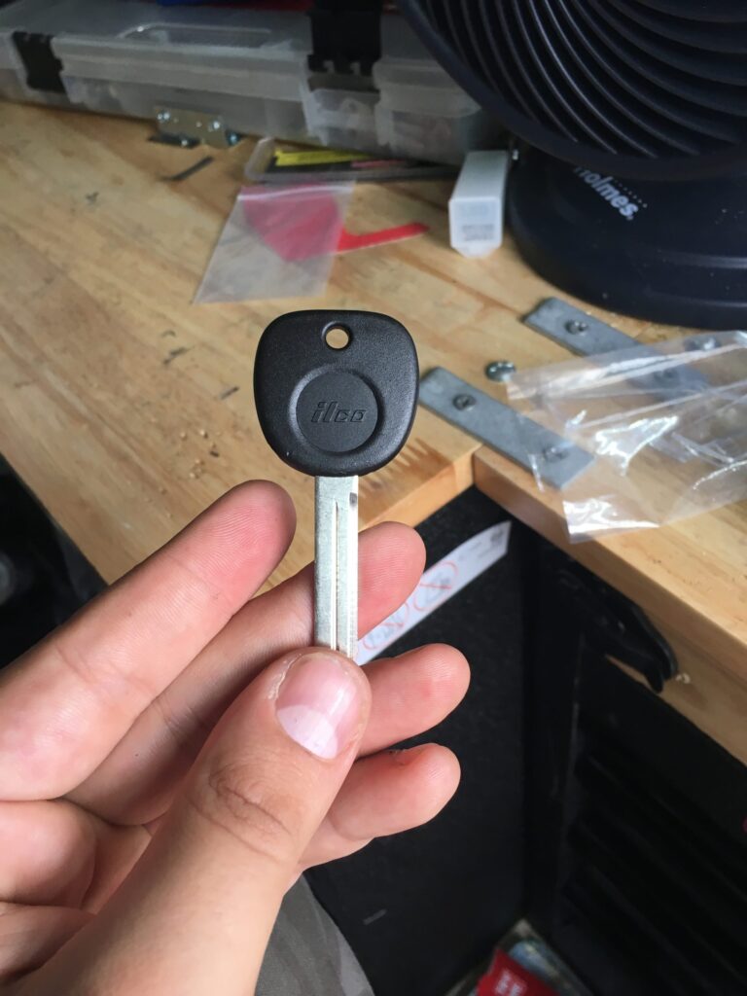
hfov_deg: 48.2
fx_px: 834
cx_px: 374
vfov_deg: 61.7
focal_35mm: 29
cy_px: 498
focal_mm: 4.15
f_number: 2.2
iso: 25
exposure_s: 1/40
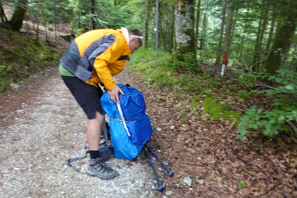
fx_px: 198
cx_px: 148
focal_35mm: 24
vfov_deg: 53.1
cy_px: 99
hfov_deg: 73.7
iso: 1000
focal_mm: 9.4
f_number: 1.8
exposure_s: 1/30
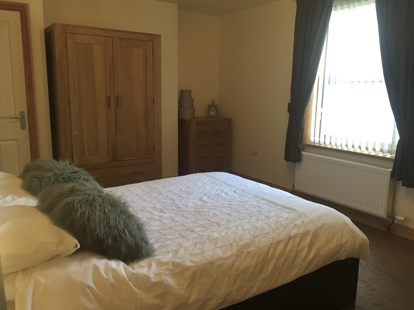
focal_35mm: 29
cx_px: 207
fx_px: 347
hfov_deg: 61.7
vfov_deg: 48.2
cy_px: 155
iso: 50
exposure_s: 1/33
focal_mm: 4.15
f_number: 2.2
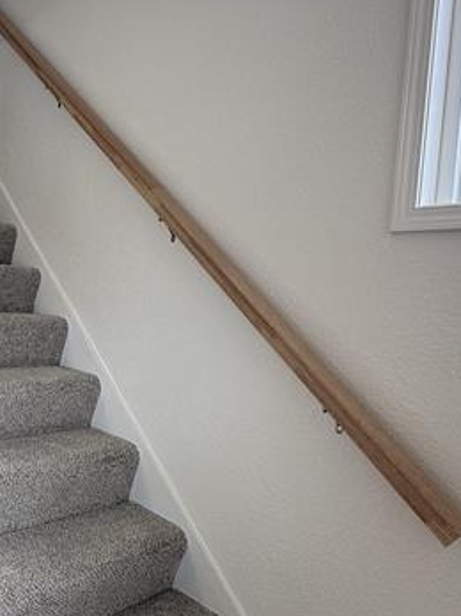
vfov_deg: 58.3
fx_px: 551
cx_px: 197
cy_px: 325
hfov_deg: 45.3
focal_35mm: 31
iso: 100
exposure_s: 1/120
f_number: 2.2
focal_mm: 2.22
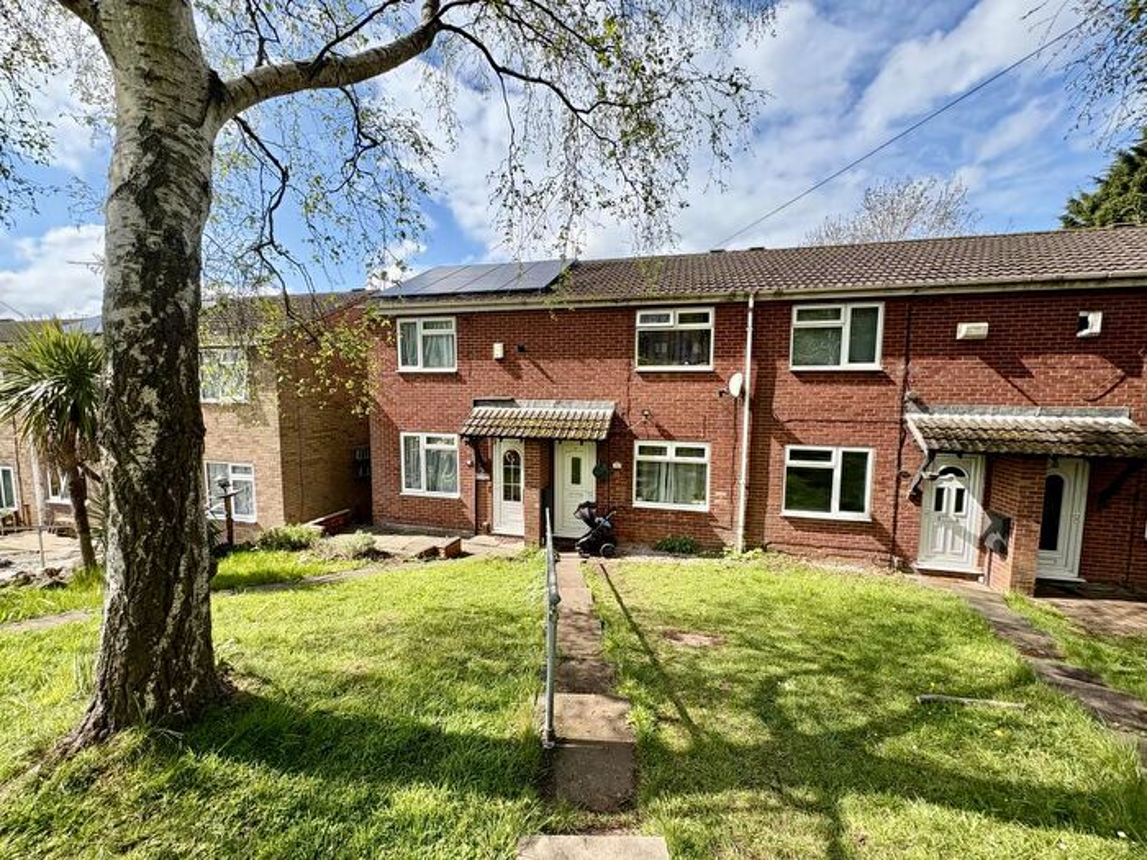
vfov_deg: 85.7
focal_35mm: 14
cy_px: 430
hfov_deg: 102.1
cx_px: 574
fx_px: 464
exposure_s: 1/1034
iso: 64
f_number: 2.2
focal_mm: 2.22
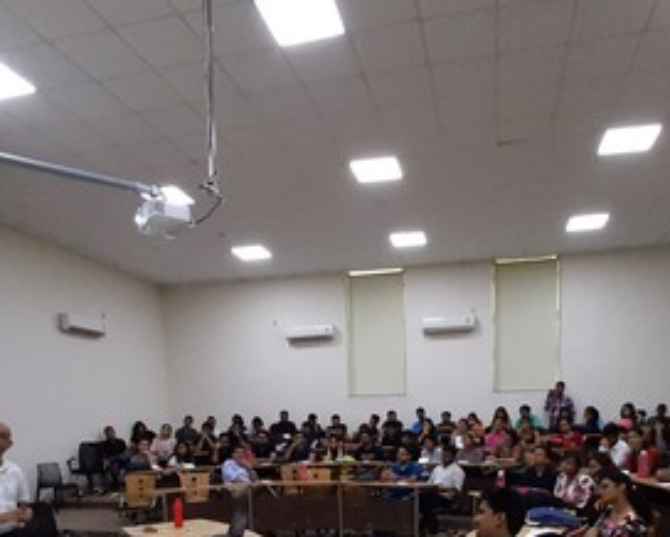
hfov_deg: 62.2
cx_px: 323
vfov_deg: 47.9
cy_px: 451
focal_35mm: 28
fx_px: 556
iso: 250
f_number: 2.2
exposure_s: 1/50
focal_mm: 1.42
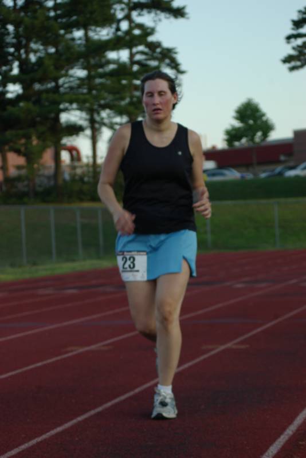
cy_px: 229
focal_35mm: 120
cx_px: 153
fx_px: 1529
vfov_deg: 17.1
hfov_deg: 11.4
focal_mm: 80
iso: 200
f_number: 5.6
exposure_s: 1/125
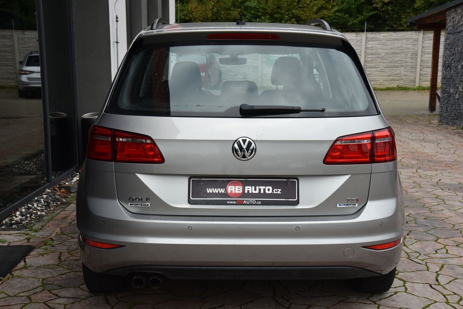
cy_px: 154
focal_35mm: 50
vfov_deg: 27.0
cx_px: 232
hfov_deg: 39.6
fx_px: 643
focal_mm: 50
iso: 500
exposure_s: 1/320
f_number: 9
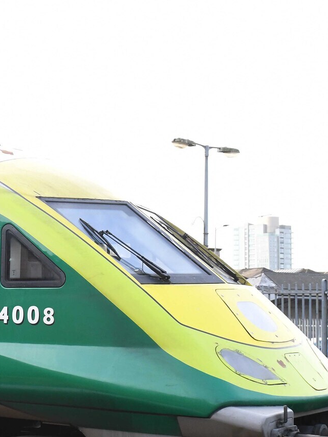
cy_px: 246
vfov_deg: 24.1
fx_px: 1024
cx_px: -99
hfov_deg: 17.1
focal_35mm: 81
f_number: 7.1
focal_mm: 24
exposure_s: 1/200
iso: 1000
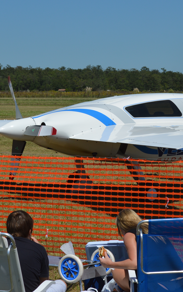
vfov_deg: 16.5
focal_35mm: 127
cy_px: 146
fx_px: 1011
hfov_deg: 10.3
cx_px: 160
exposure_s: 1/400
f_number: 10
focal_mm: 55
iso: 100
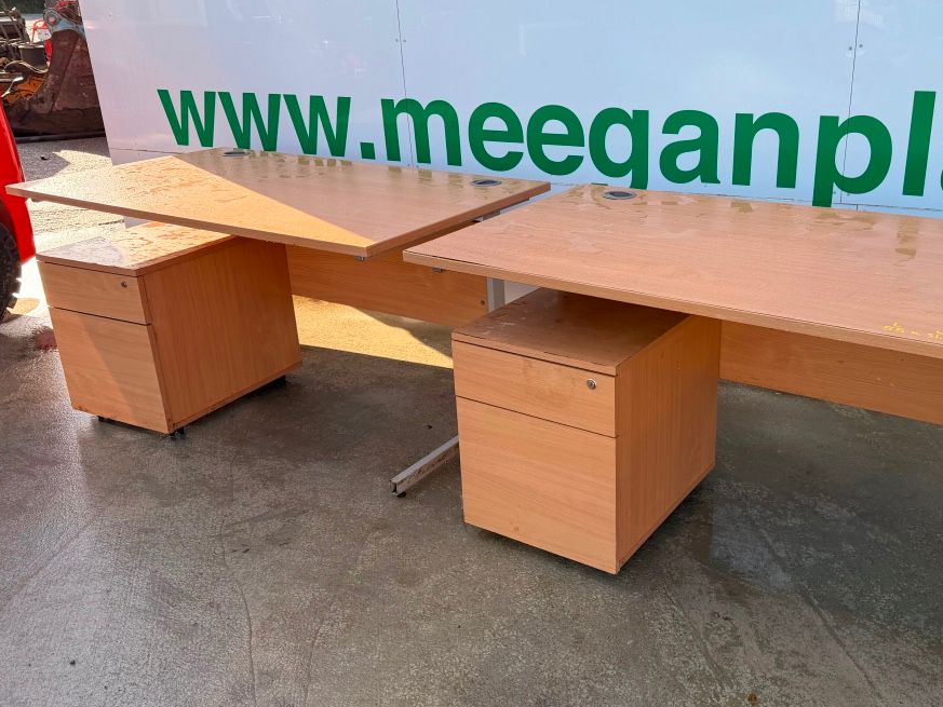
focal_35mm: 33
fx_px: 899
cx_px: 588
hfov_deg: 54.7
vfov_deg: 43.0
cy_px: 345
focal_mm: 6.76
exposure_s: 1/765
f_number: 1.78
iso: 80
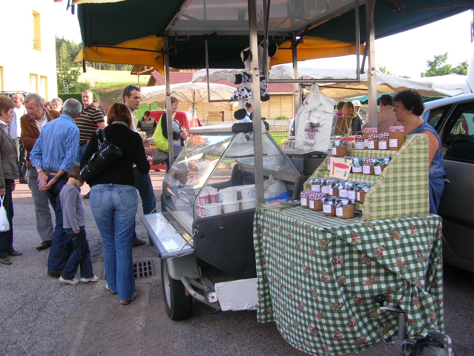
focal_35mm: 35
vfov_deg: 40.7
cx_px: 237
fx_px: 479
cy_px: 178
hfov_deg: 52.6
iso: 50
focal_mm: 5.8
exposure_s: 1/100
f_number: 2.8
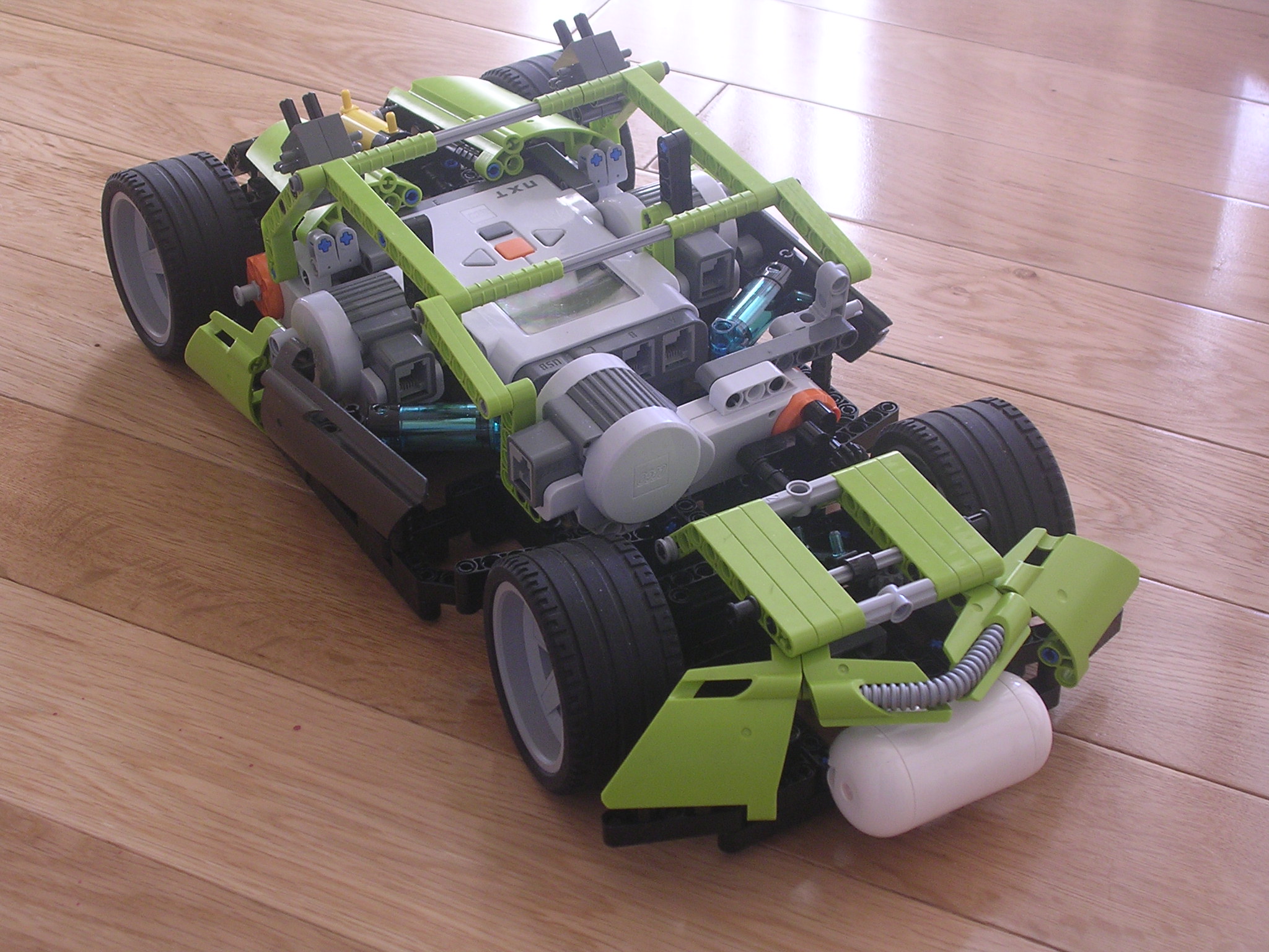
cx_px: 634
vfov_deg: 21.9
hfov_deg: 29.0
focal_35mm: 67
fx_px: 2456
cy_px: 476
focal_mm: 10.2
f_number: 3.6
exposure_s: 1/11.9
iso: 100
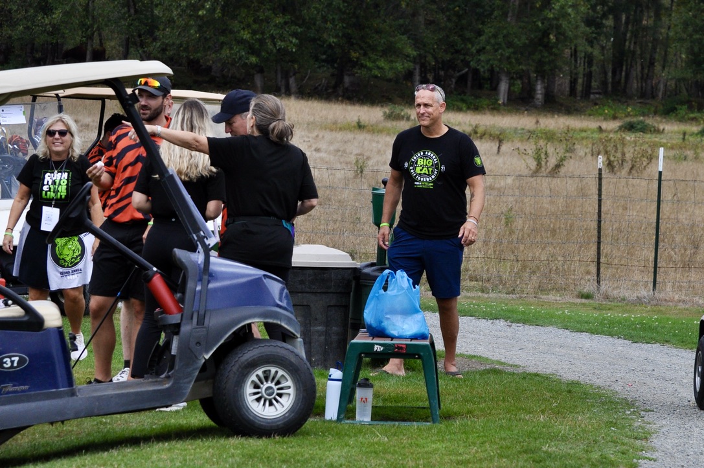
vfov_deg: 9.9
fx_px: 2695
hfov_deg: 14.9
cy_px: 234
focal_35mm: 138
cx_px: 352
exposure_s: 1/1600
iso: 400
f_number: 6.3
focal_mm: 92
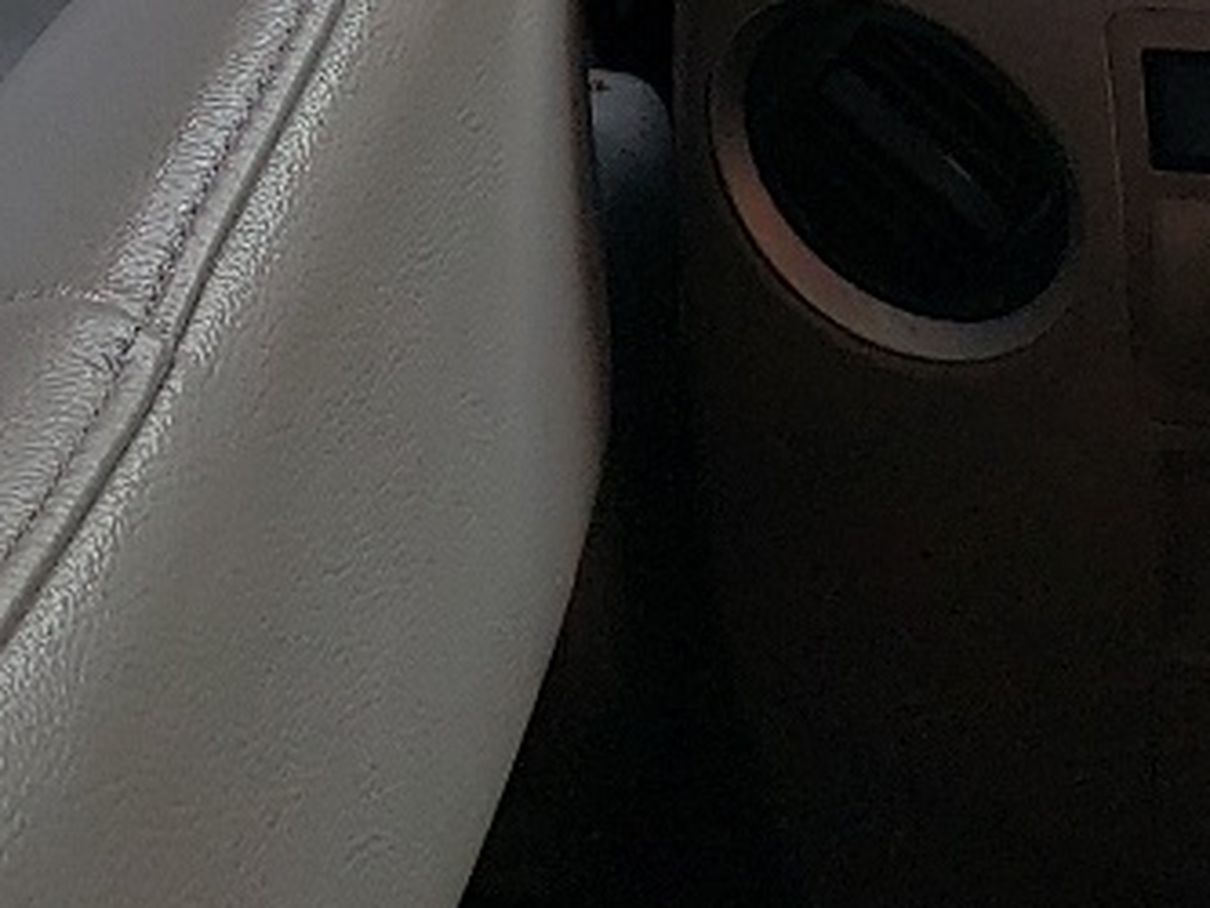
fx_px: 4371
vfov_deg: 10.6
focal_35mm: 125
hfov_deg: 15.4
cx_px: 1254
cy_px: -1079
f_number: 1.5
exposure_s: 1/417
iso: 50
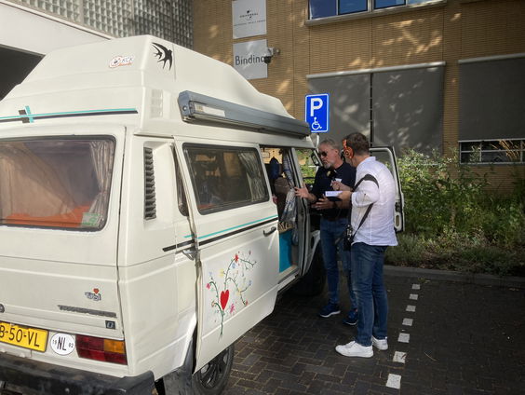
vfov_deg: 49.8
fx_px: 425
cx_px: 262
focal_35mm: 28
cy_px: 198
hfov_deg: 63.4
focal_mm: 3.99
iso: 20
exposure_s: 1/3003
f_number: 1.8
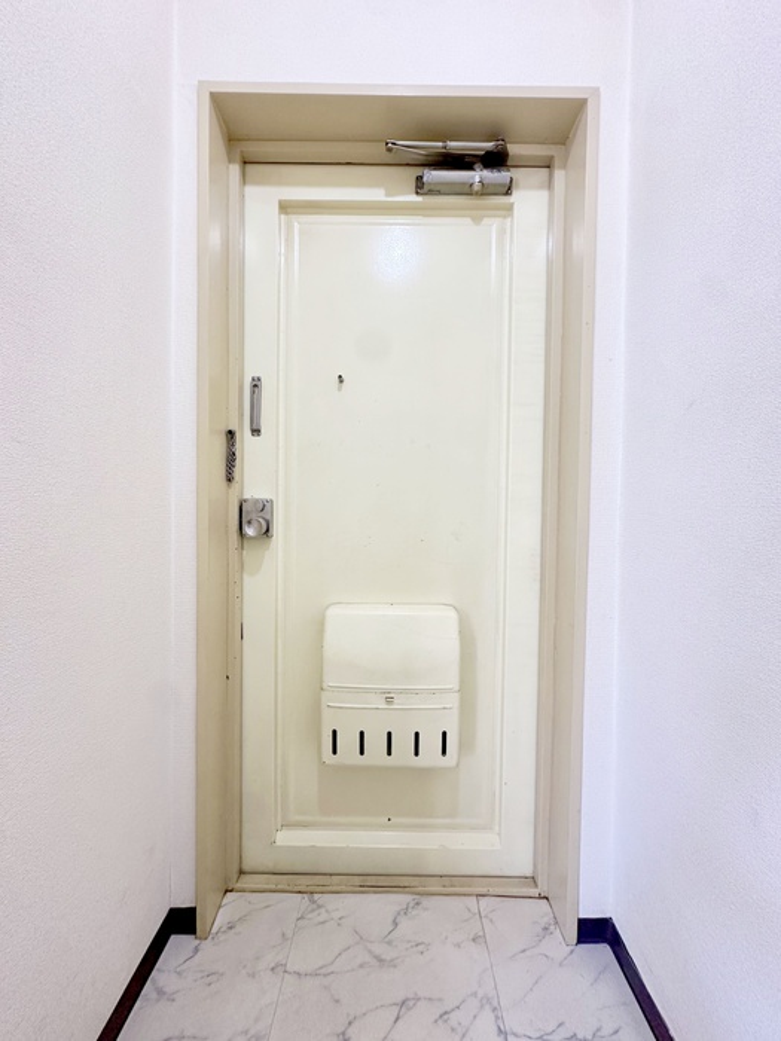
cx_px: 390
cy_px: 520
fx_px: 421
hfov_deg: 85.7
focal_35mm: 14
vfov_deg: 102.1
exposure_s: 1/95
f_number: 2.2
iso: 200
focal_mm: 2.22
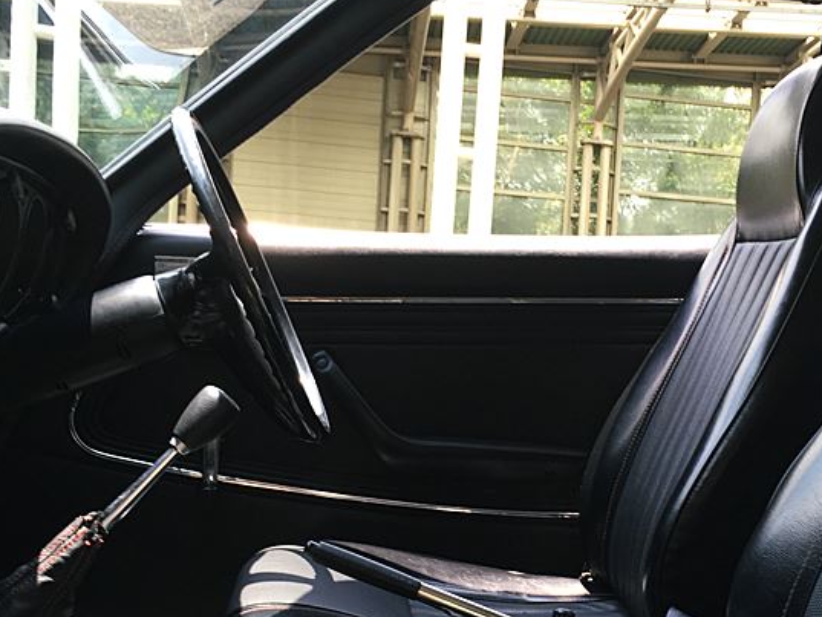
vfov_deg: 26.7
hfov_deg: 35.1
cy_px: 459
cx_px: 563
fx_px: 1283
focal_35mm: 54
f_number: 2.2
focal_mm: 4.15
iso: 25
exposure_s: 1/102
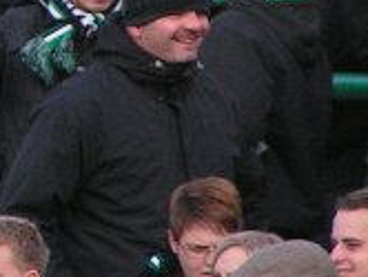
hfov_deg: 1.4
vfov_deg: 1.0
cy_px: -124
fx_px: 15203
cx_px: -166
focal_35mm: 1428
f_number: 3.5
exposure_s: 1/500
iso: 125
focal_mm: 45.4
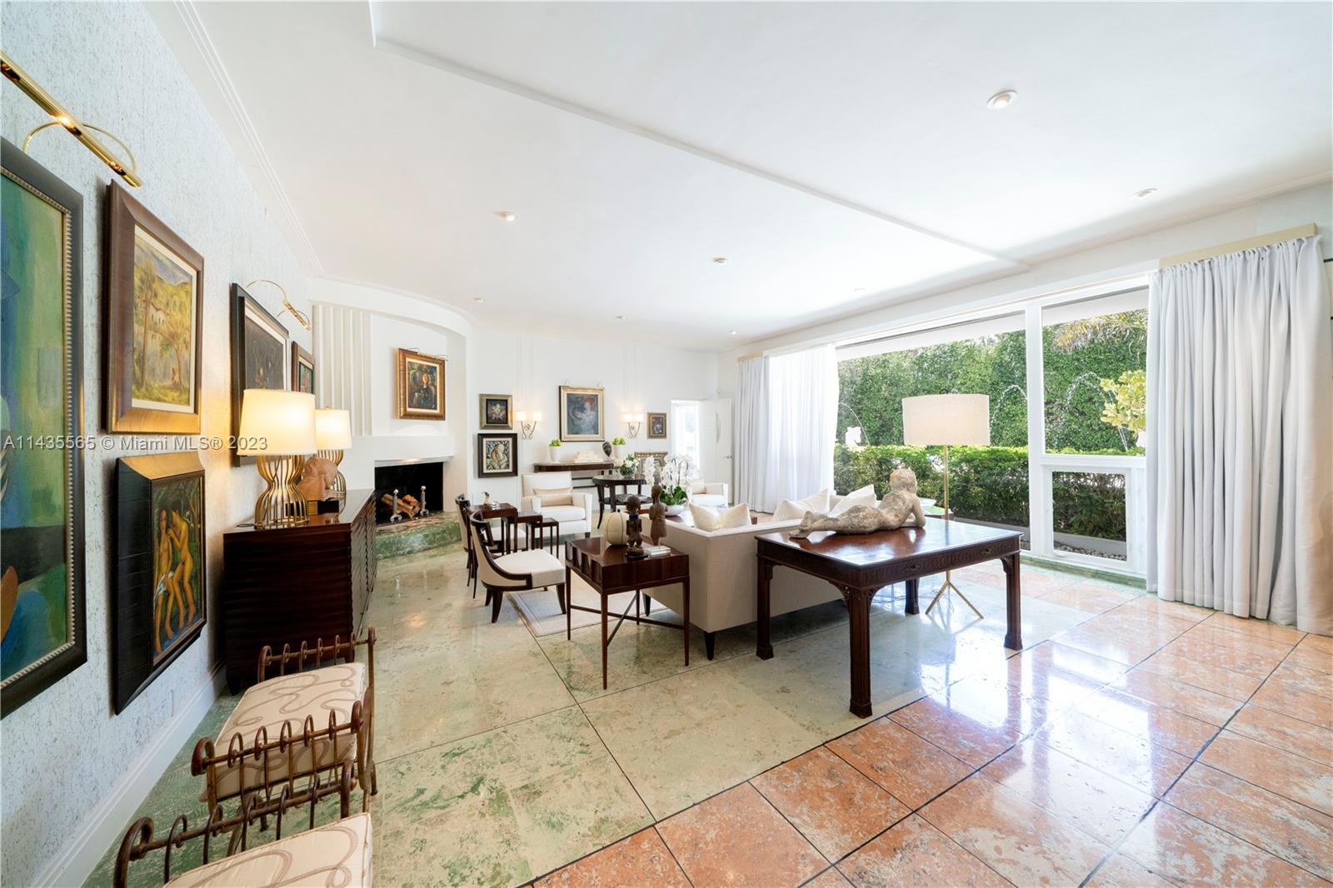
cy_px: 444
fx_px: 444
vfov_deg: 90.0
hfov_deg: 112.6
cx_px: 666
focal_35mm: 12
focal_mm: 12
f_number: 11
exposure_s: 1/200
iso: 800
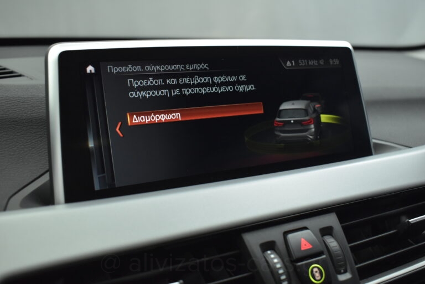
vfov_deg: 36.9
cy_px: 142
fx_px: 425
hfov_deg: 53.1
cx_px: 212
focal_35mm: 36
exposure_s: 1/80
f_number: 4
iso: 1600
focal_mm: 24
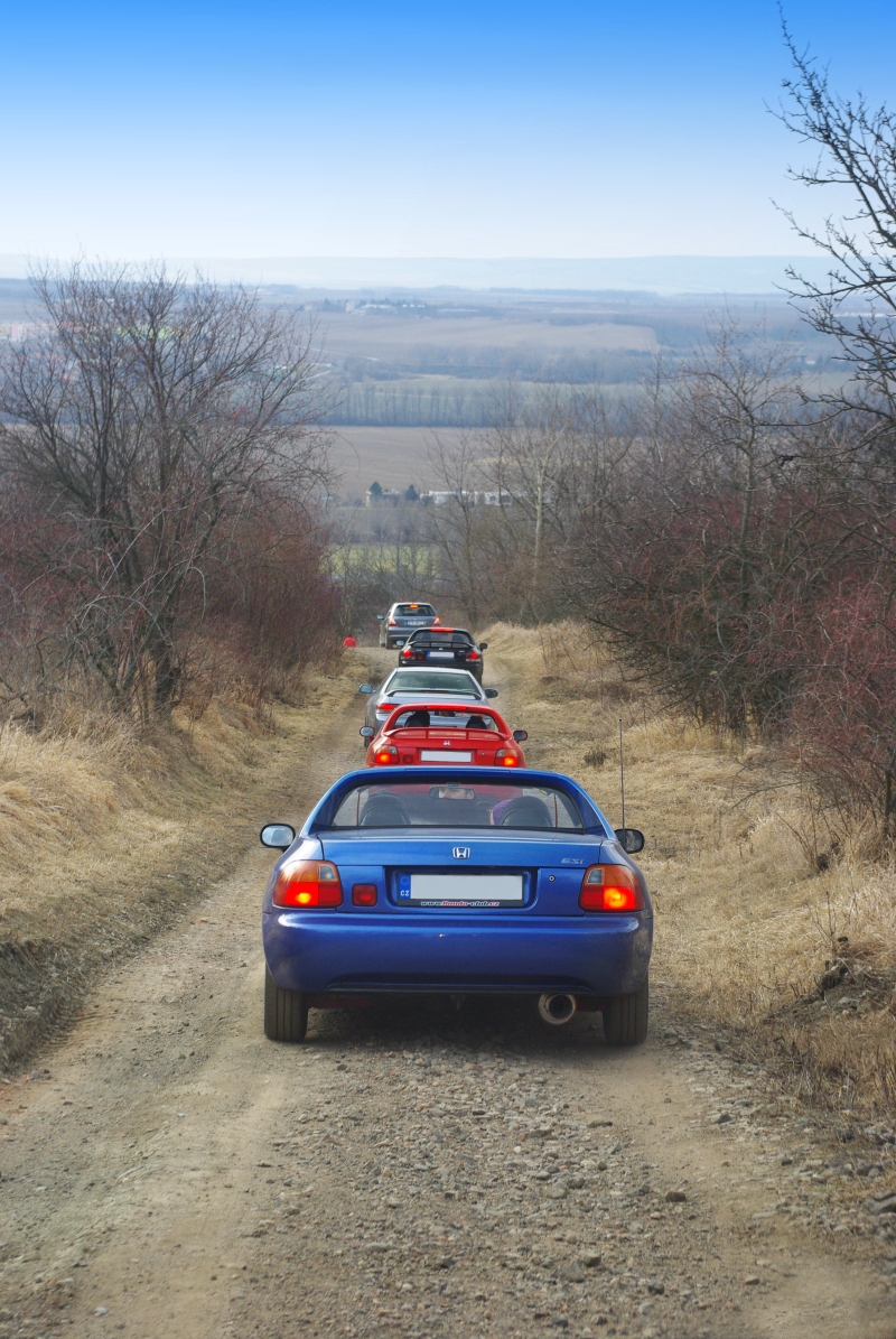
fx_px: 3052
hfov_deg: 16.7
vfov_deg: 24.7
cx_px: 448
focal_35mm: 82
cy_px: 670
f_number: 8
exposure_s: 1/50
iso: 320
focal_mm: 55
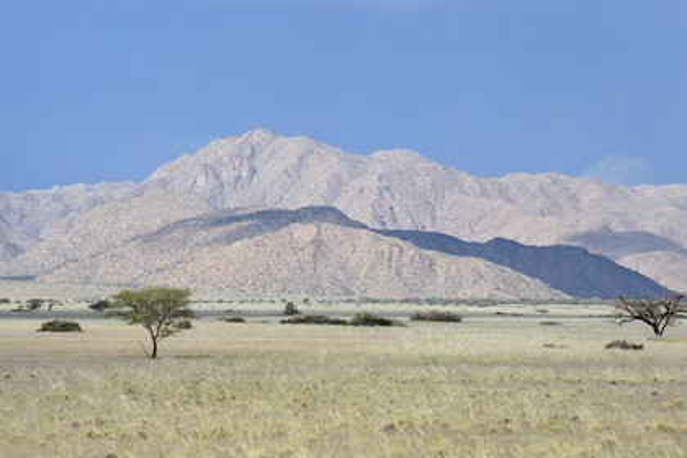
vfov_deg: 6.9
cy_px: 229
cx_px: 344
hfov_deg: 10.3
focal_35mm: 200
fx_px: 3816
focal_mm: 200
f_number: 7.1
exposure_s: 1/3200
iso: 800
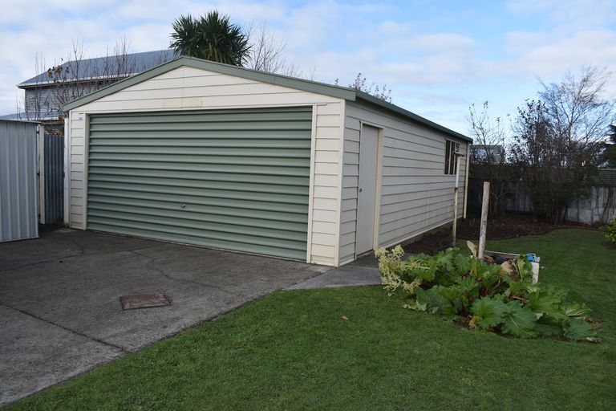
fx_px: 462
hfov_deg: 67.4
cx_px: 308
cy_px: 206
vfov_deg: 47.9
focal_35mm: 27
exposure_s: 1/200
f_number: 7.1
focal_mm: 18
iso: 100
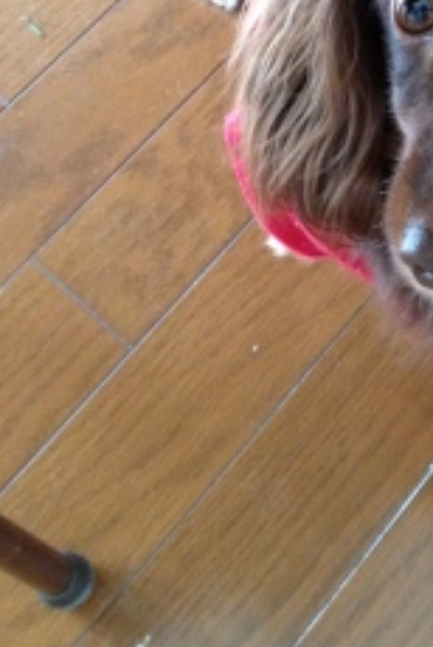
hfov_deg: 17.0
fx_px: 1421
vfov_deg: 24.5
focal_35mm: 79
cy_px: 3
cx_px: 426
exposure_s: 1/20
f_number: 2.4
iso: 320
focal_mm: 4.28
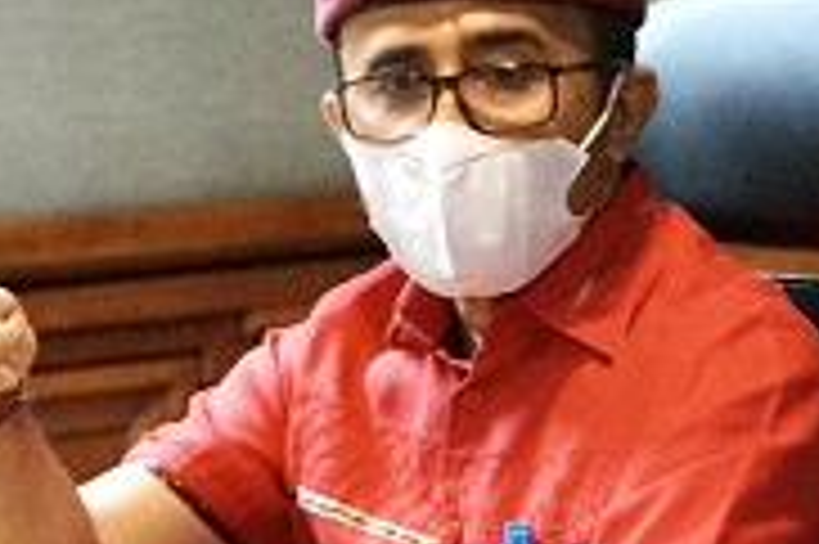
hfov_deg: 11.4
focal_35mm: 178
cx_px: 842
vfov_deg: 7.7
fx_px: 4046
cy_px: 378
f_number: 5
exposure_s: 1/100
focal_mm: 54
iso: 10000
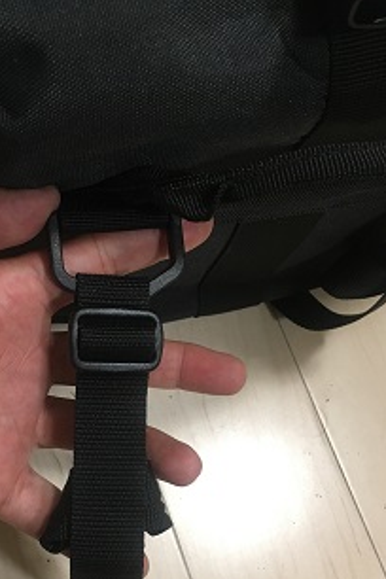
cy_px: 386
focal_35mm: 42
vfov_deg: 45.7
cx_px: 106
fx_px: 675
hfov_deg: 31.4
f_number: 2.2
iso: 160
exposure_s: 1/30
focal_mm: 4.15
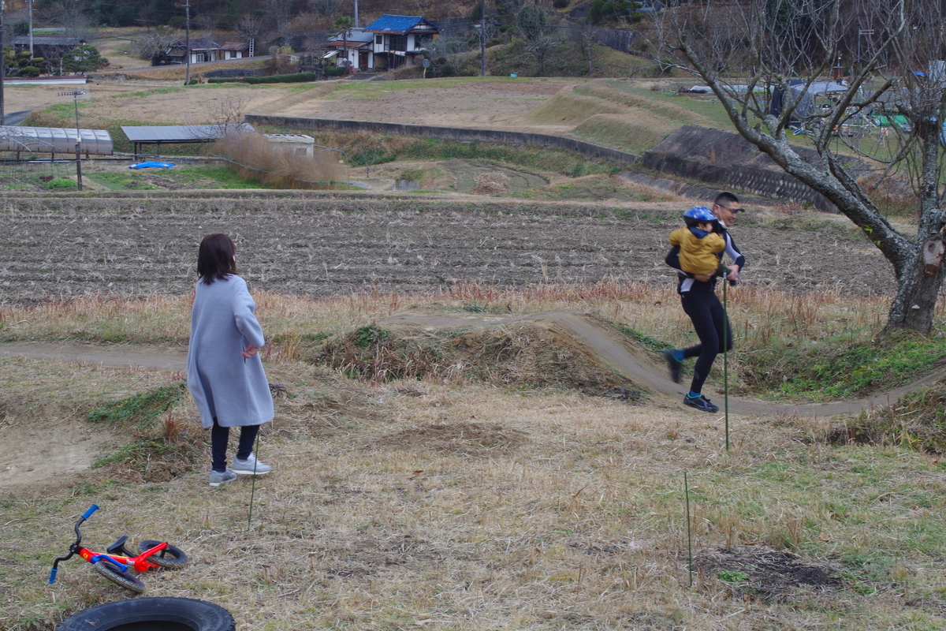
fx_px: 1971
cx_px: 473
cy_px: 316
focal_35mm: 75
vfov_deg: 18.2
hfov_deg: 27.0
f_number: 11
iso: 200
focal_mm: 50
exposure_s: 1/100
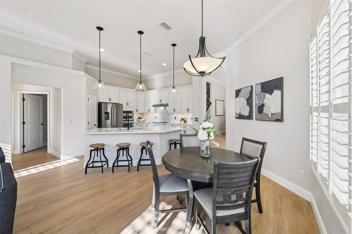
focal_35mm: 14
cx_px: 176
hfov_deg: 104.3
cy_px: 117
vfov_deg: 81.2
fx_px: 137
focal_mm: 14
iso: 400
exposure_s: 1/25
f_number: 8
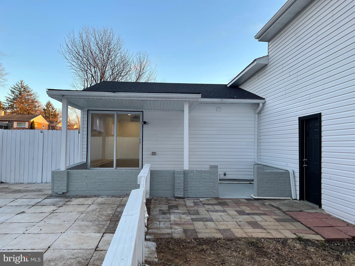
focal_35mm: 25
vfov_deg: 54.9
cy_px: 133
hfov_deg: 69.4
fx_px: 256
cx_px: 178
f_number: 1.6
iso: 32
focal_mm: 5.1
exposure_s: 1/180
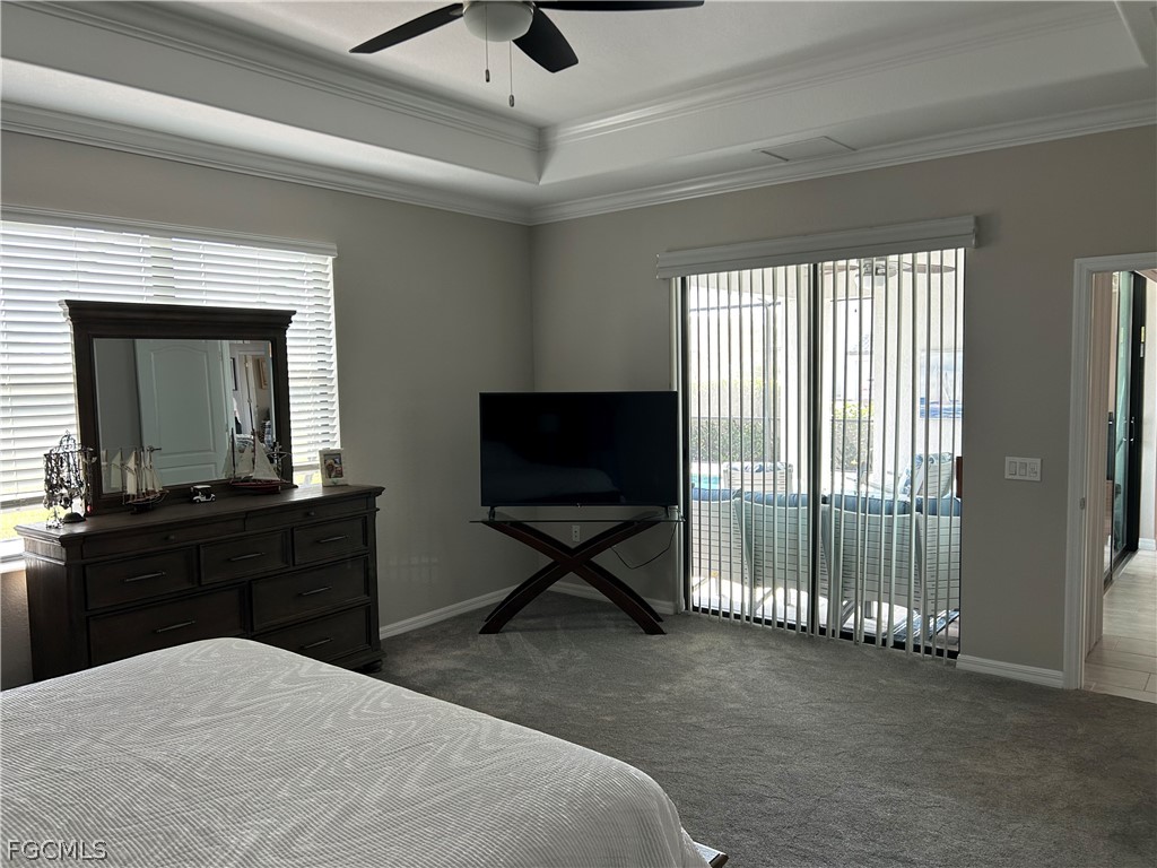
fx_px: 869
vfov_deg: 53.1
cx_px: 578
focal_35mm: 26
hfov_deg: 67.3
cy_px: 434
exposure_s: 1/60
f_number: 1.5
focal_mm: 5.7
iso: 80
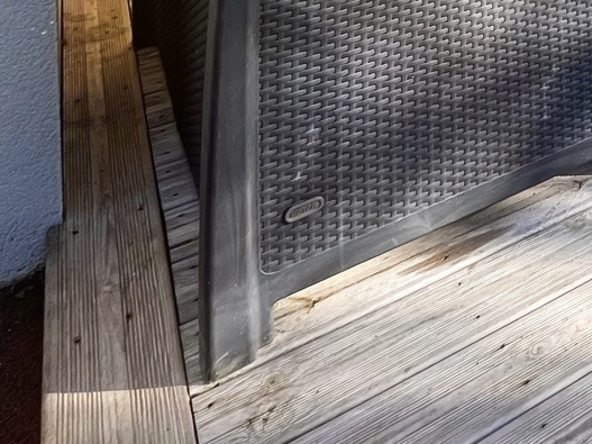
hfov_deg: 27.8
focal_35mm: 51
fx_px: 872
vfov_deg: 20.3
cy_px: -357
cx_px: 850
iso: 32
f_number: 2.4
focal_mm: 1.54
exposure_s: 1/334
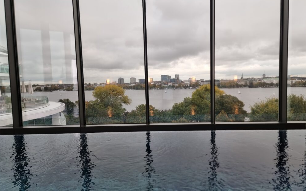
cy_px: 99
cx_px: 153
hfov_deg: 70.4
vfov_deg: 47.6
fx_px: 217
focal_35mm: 26
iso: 64
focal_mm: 6.7
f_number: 1.8
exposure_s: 1/100
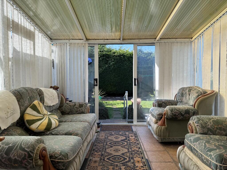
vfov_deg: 56.8
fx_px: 157
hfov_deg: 71.6
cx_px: 114
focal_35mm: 24
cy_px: 85
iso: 80
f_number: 1.78
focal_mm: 6.76
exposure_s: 1/912
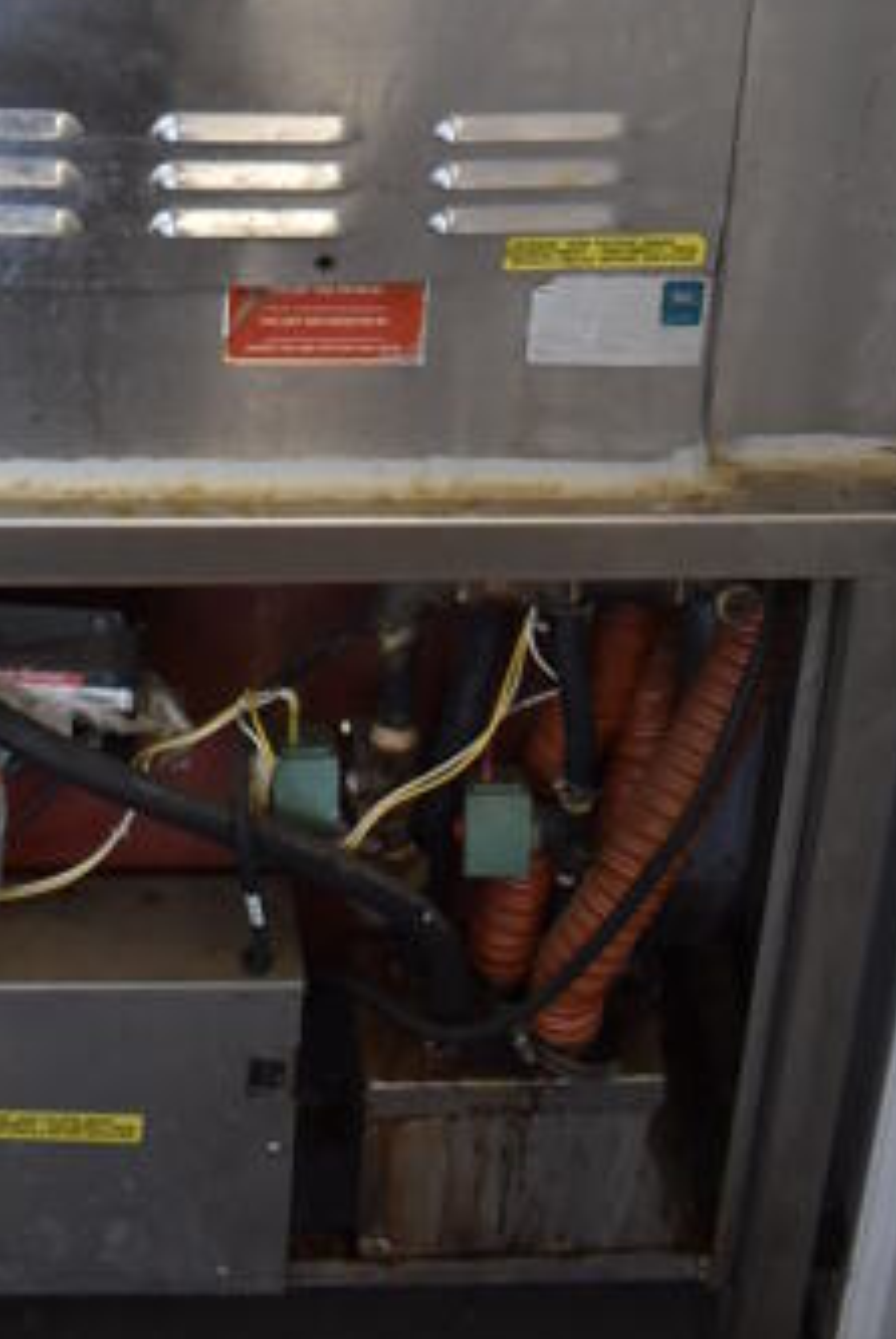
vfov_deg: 24.3
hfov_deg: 18.2
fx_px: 2754
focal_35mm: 74
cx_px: 125
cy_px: -340
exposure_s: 1/200
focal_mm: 18
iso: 800
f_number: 3.5
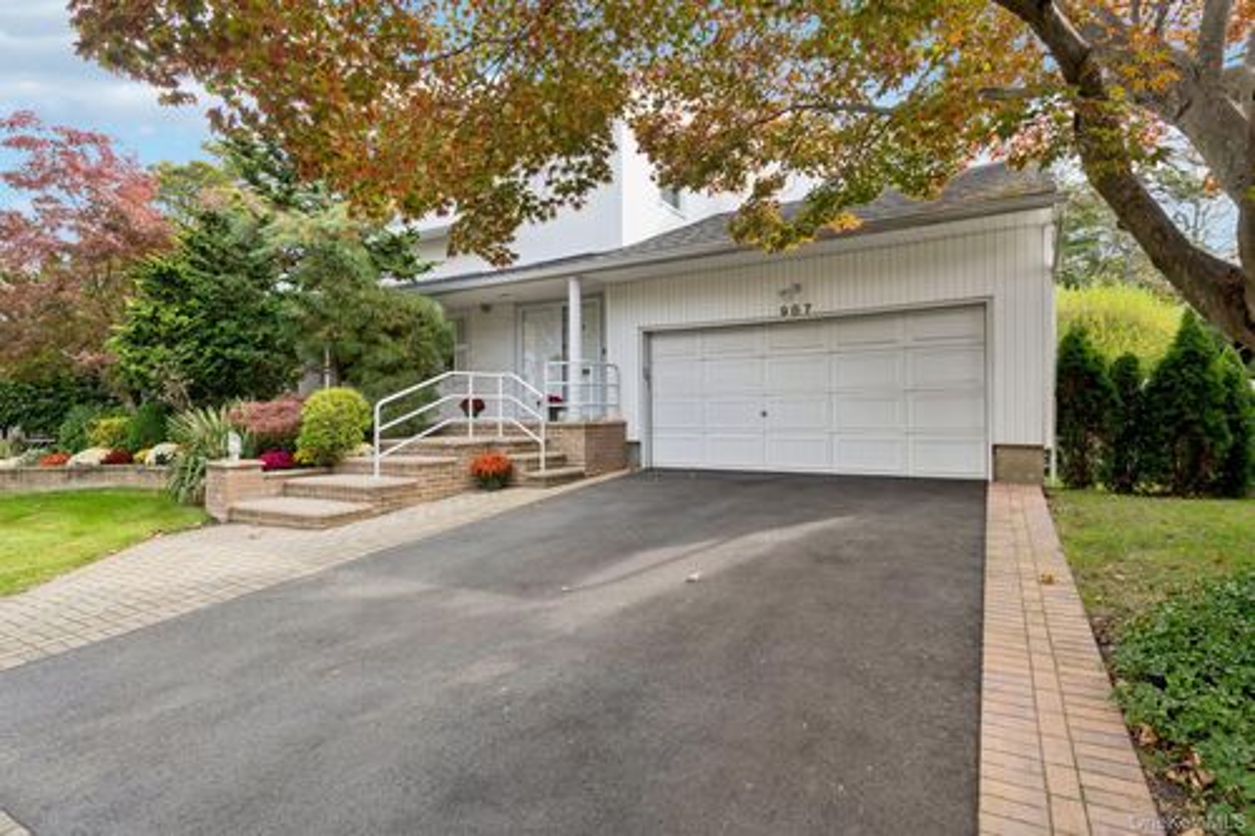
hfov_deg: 86.9
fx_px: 662
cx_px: 628
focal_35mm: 19
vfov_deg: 64.5
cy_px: 418
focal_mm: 19
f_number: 9
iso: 160
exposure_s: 1/30
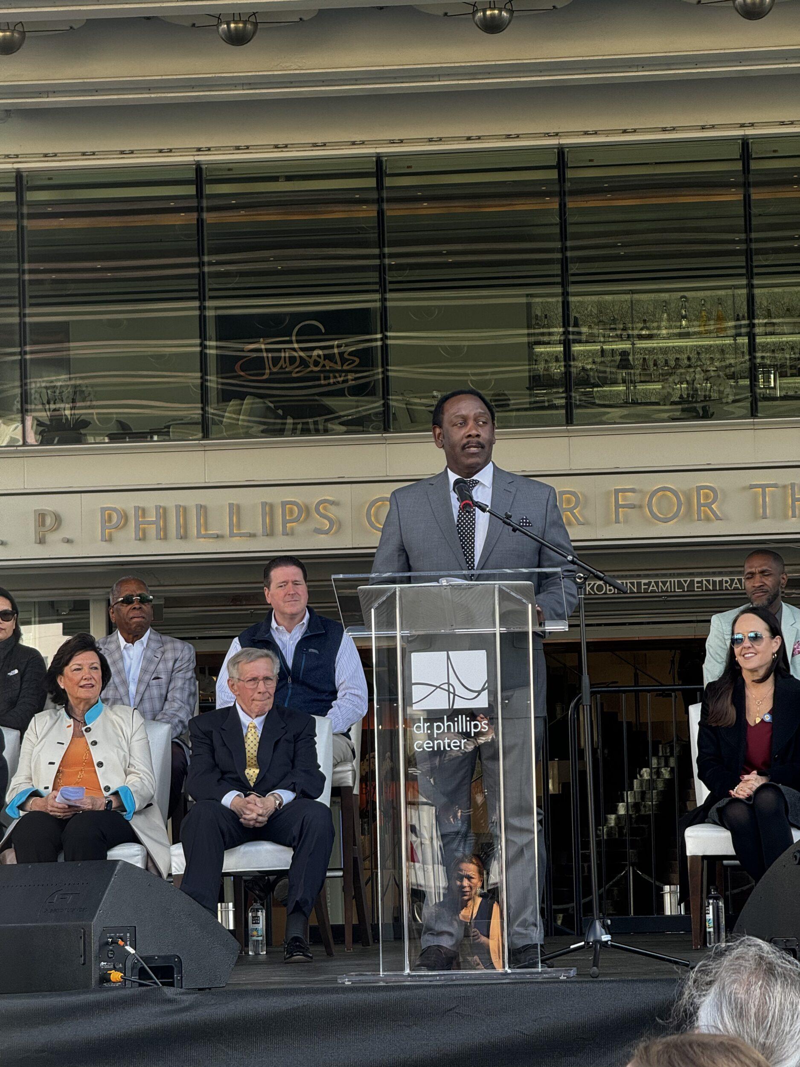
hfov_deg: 12.3
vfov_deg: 16.4
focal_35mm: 120
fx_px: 3698
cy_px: 534
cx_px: 400
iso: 50
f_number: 2.8
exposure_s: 1/121
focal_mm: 15.66
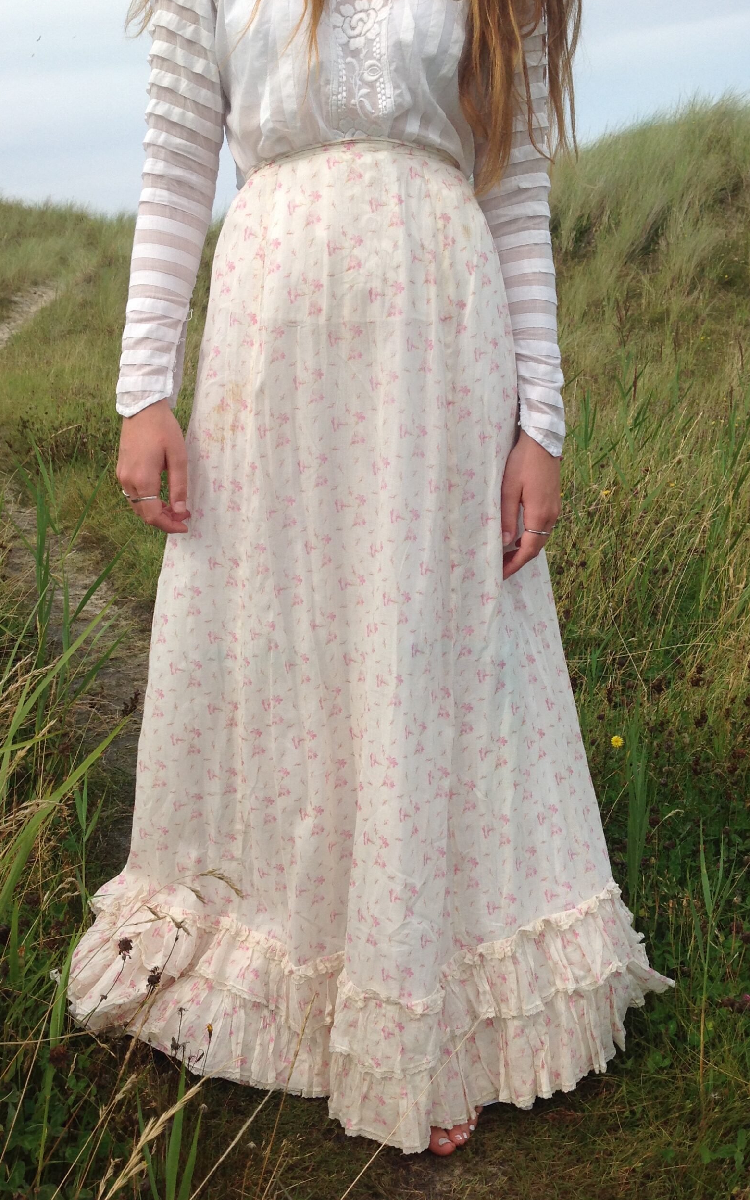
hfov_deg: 33.6
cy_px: 599
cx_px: 381
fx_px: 1243
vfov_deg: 51.5
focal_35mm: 38
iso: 50
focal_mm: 4.28
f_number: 2.4
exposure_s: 1/1890
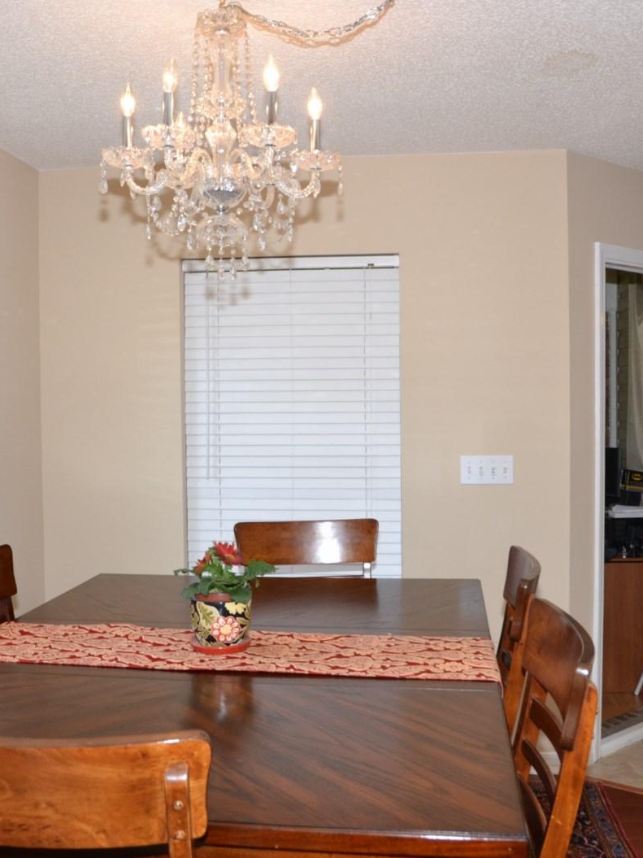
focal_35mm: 35
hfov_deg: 40.7
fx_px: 867
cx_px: 315
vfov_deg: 52.6
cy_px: 428
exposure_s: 1/125
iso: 400
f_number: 5.6
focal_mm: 16
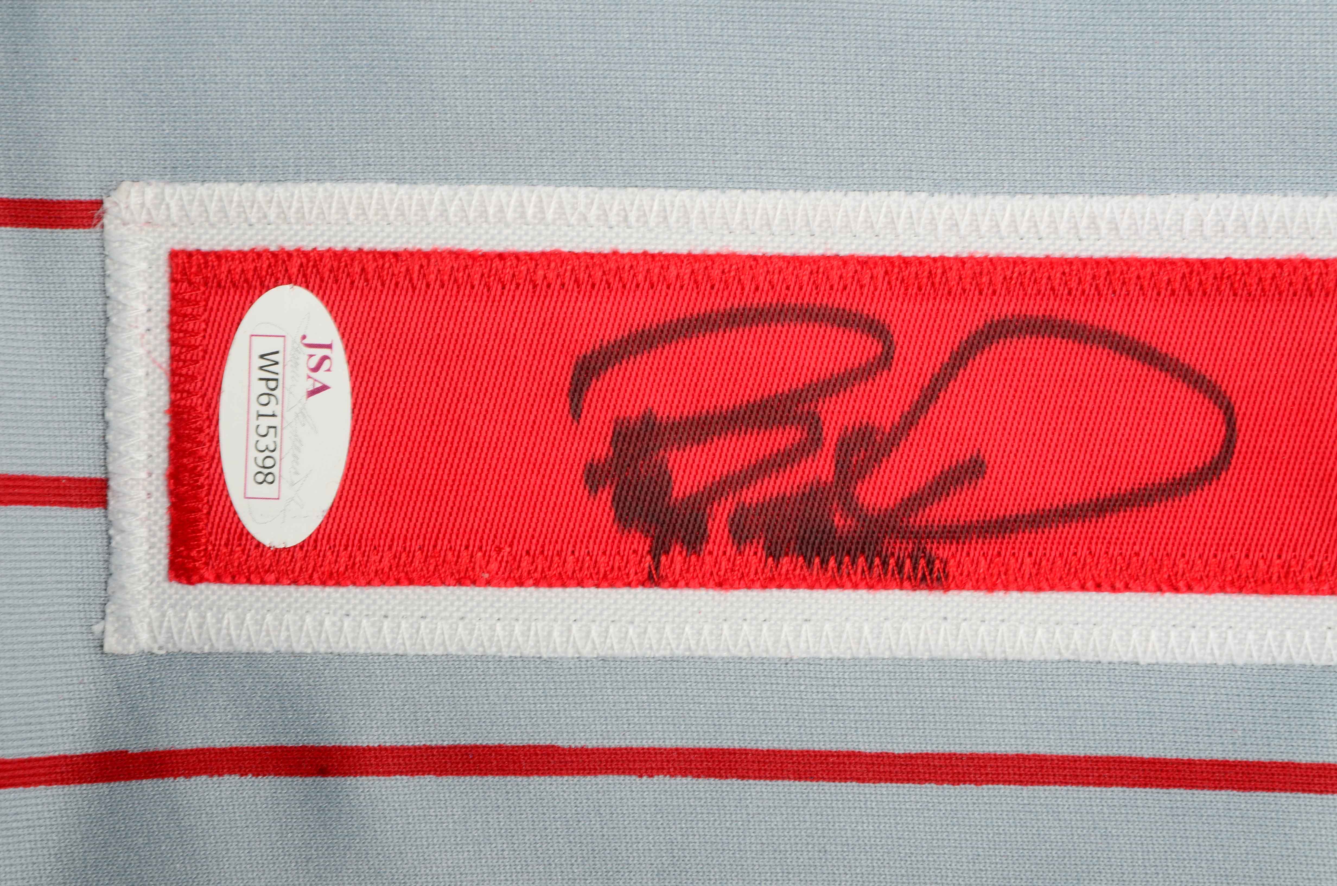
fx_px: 5837
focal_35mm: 158
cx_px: 668
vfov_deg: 8.7
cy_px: 443
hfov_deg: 13.1
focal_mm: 105
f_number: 16
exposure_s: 1/160
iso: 200
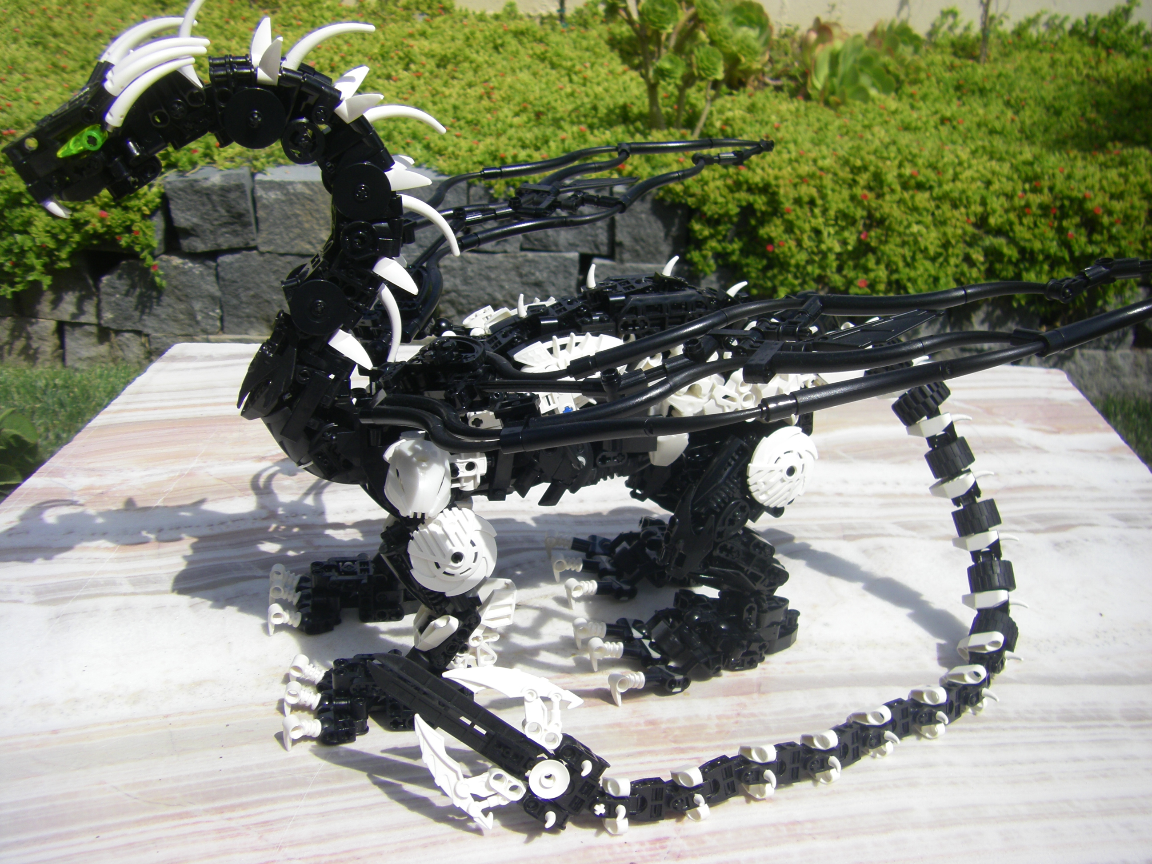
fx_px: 1265
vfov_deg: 37.7
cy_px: 432
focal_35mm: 38
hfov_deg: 49.0
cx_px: 576
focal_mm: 6.3
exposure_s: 1/320
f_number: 7
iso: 64
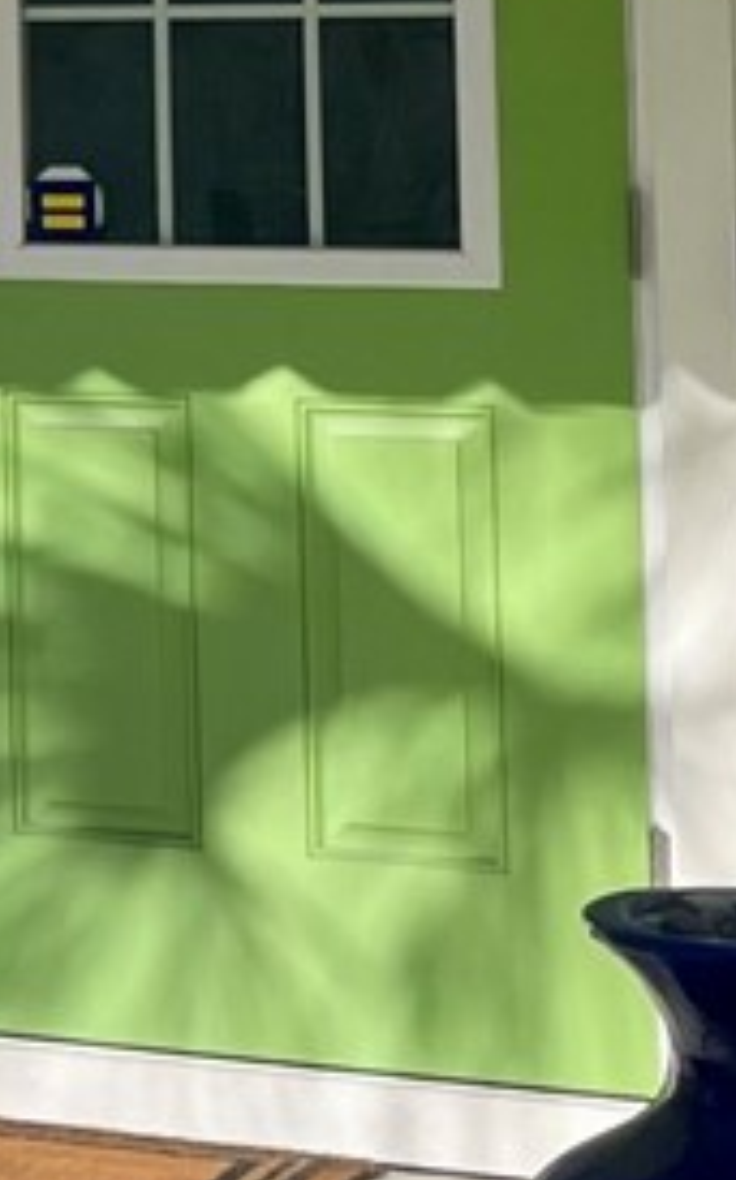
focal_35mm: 161
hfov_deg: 7.1
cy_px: -237
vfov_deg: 12.7
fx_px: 5172
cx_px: -1588
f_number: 1.6
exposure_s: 1/3125
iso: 32
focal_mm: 4.2
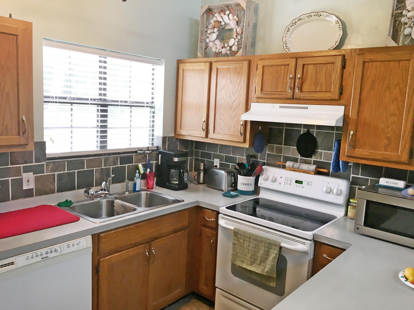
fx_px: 347
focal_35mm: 29
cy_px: 155
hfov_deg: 61.7
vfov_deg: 48.2
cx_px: 207
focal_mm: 4.15
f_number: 2.2
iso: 32
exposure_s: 1/30
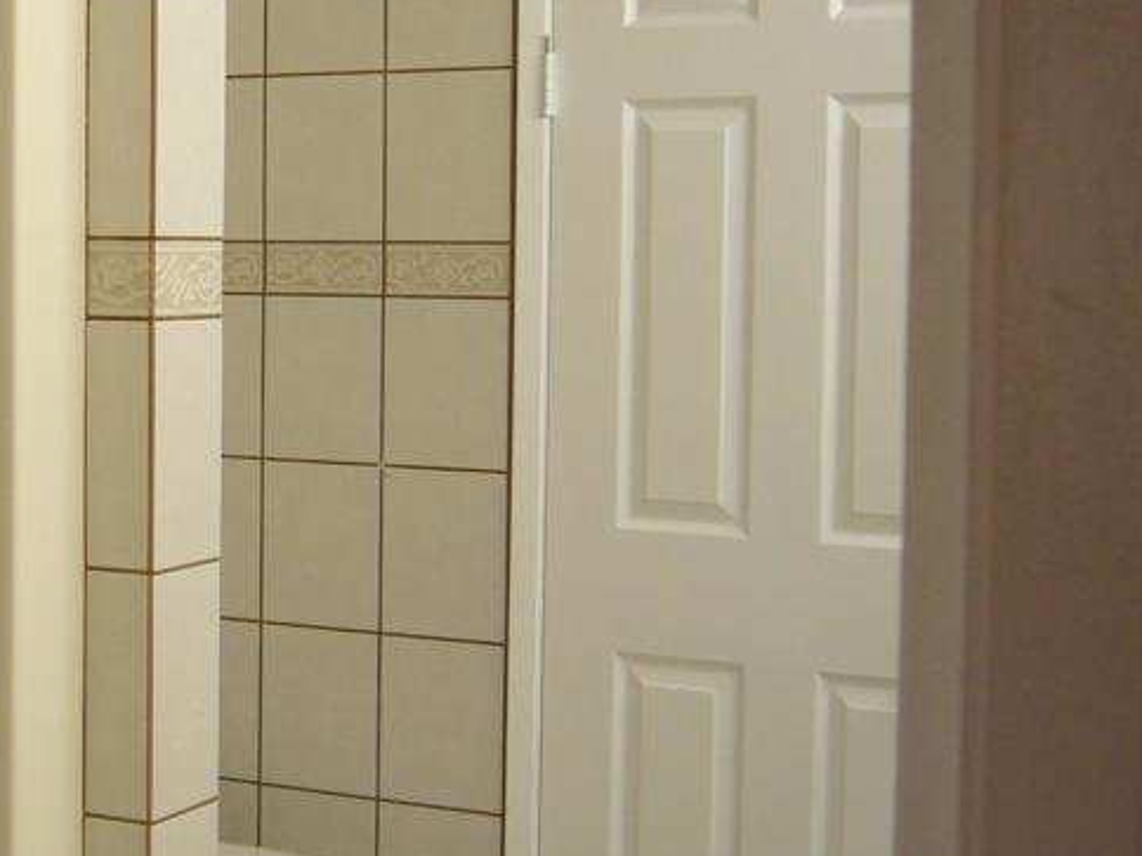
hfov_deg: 25.3
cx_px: 54
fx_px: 2441
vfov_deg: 19.9
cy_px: 391
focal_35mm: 74
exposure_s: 1/100
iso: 100
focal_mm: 5.8
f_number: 2.8
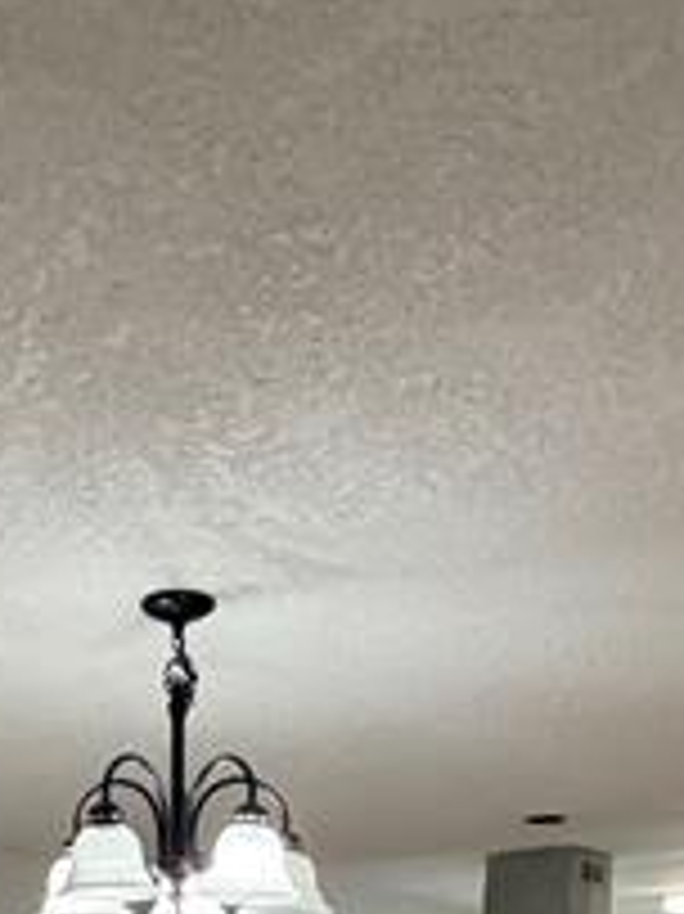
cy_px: 1351
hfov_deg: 27.3
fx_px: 1398
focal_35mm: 53
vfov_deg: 26.7
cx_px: 220
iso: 250
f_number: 2.2
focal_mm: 2.22
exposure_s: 1/120
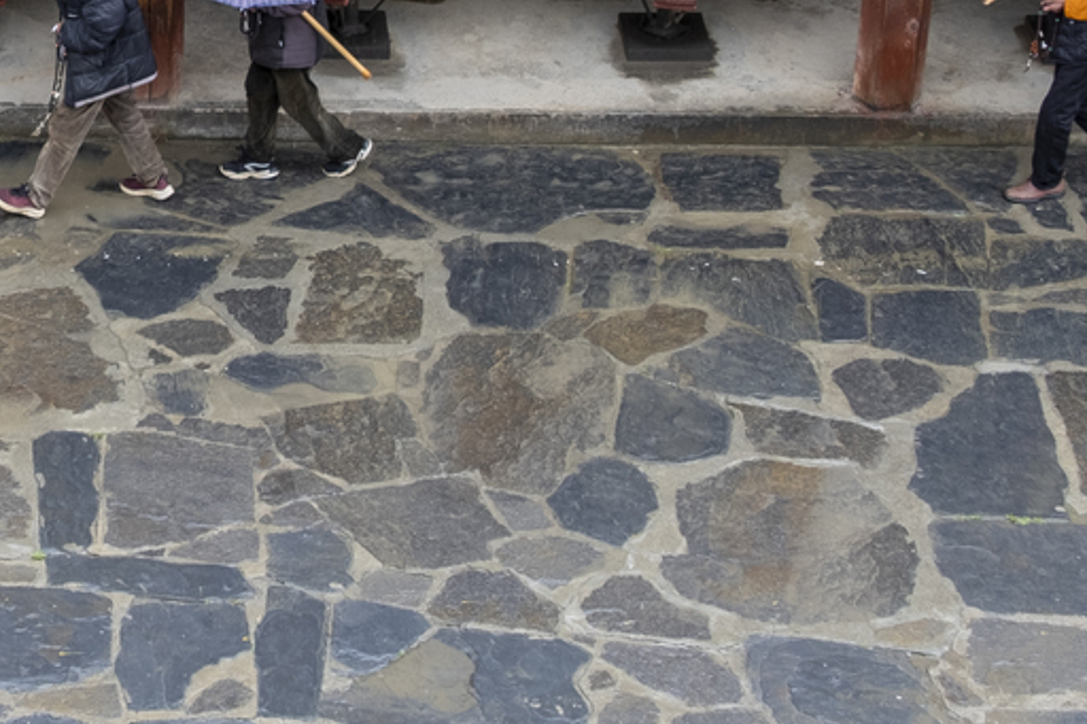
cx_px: -217
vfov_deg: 10.8
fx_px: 3773
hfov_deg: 15.8
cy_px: -32
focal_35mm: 125
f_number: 4.5
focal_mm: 27.5
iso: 400
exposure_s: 1/250
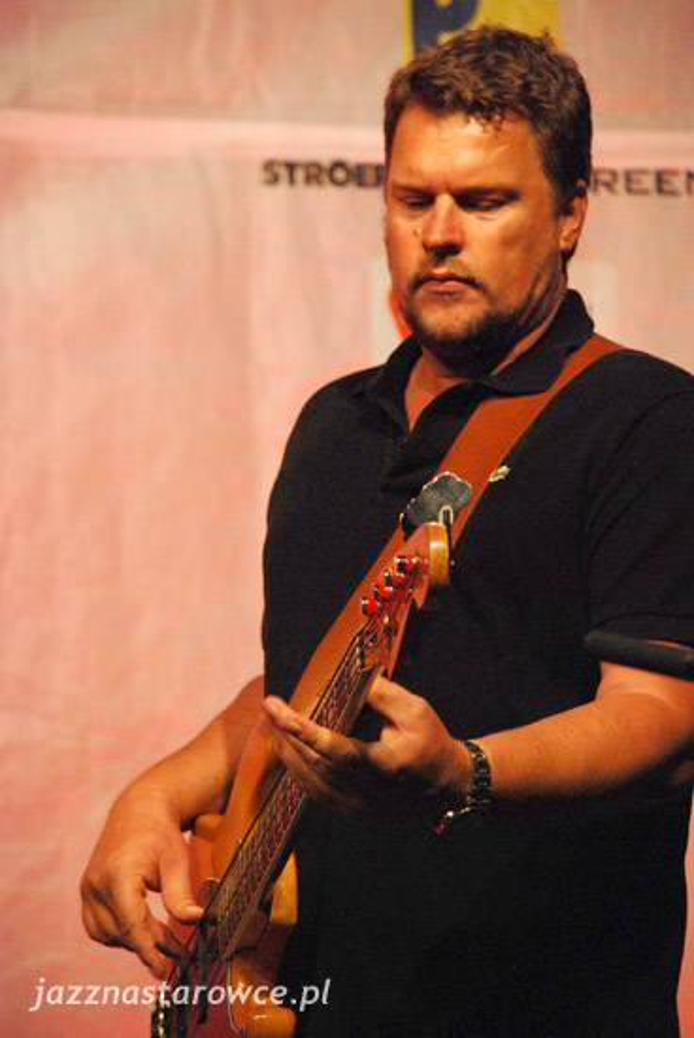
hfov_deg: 6.8
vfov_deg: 10.1
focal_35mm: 202
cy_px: 519
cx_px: 347
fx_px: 5840
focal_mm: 135
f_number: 5.6
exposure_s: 1/60
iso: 1000
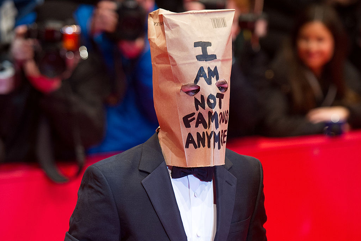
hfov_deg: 15.2
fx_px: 1354
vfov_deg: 10.2
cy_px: 120
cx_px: 180
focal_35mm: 135
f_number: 2.8
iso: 1000
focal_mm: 135
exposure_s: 1/320
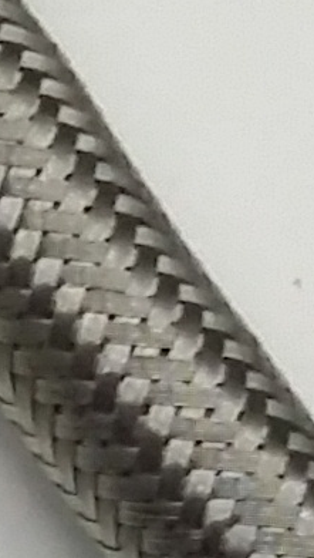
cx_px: 61
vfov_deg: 7.4
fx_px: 4285
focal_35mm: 290
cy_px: 564
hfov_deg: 4.2
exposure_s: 1/24
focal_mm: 3.4
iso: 200
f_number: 2.4
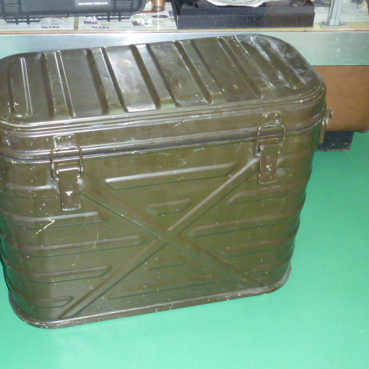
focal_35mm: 48
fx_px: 579
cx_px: 139
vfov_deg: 35.4
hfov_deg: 35.2
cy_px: 183
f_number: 3.3
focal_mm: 4.1
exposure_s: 1/30
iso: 320
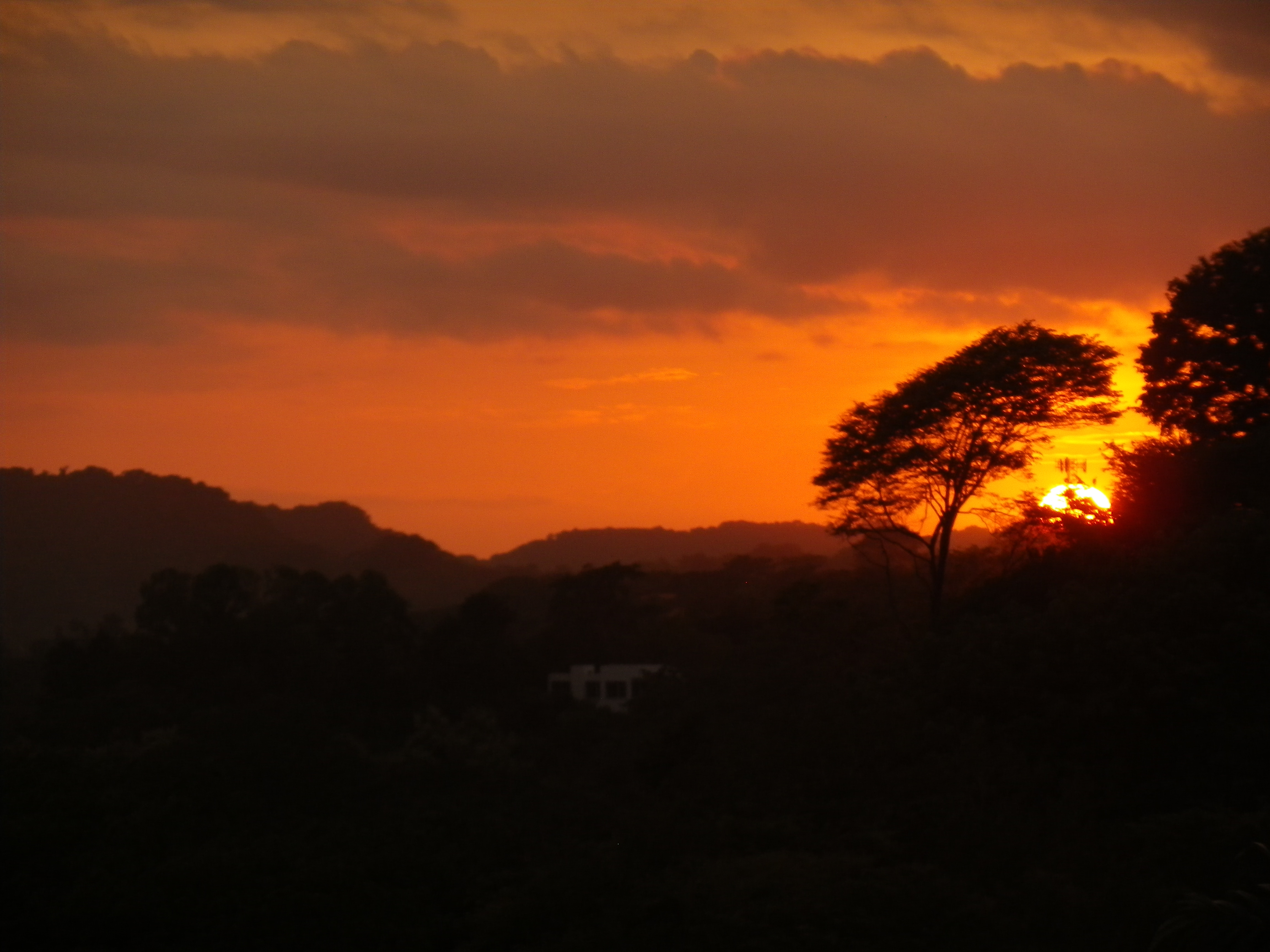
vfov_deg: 6.8
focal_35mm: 217
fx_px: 7961
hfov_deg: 9.1
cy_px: 476
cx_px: 635
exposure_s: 1/125
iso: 125
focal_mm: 38.9
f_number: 5.3
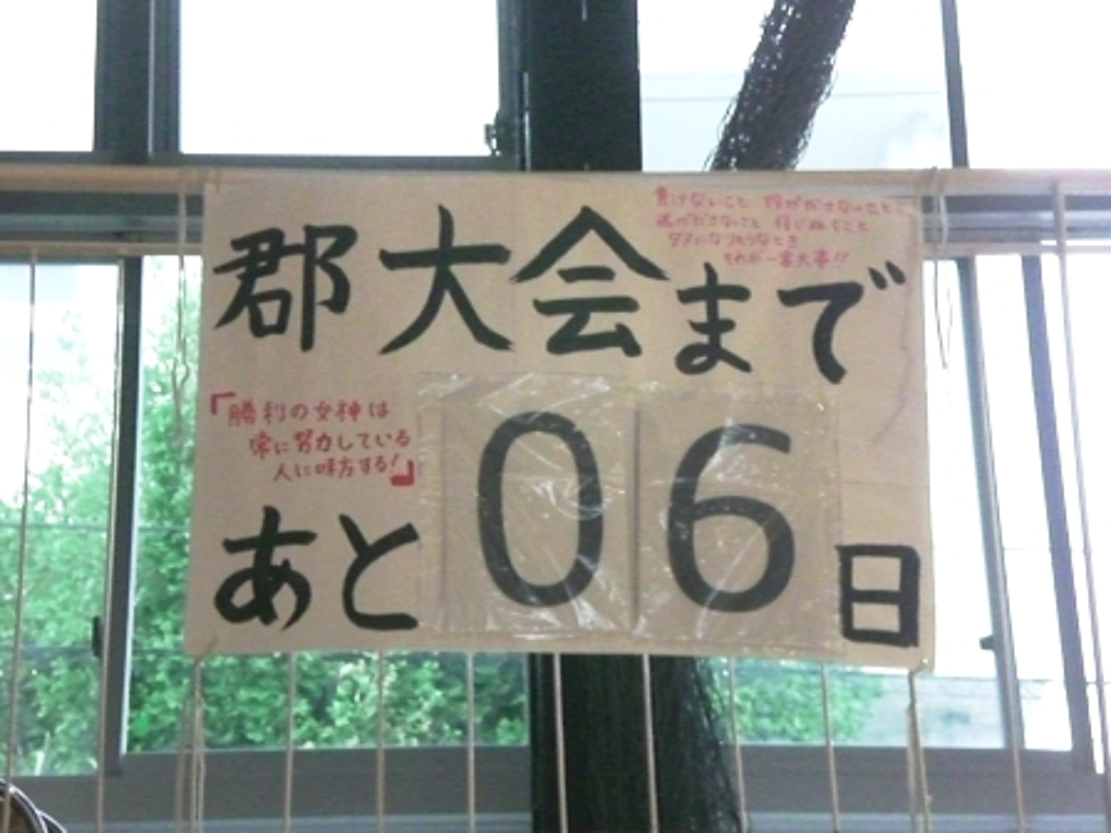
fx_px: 3659
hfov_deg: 17.3
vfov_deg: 13.0
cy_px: 416
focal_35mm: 114
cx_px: 556
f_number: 5.9
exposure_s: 1/100
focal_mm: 18.9
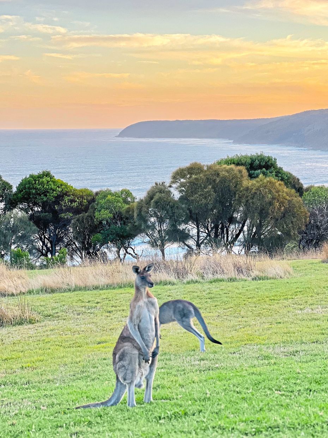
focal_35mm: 77
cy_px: 219
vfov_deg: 25.3
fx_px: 973
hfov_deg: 19.1
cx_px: 164
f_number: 2.8
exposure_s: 1/121
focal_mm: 9
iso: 50
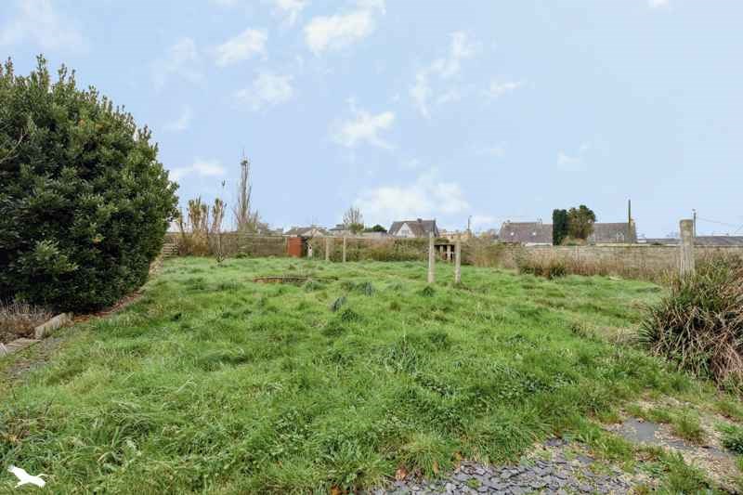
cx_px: 372
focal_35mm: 16
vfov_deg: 73.7
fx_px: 330
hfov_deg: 96.7
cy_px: 248
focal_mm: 16
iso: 800
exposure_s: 1/400
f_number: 8
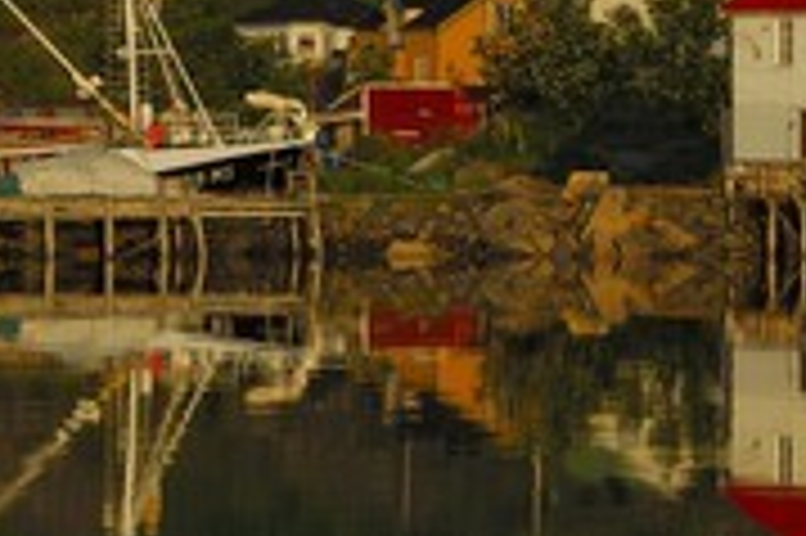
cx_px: 498
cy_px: 189
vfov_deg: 4.7
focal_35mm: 289
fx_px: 6464
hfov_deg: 7.1
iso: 100
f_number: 6.3
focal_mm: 82
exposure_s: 1/400
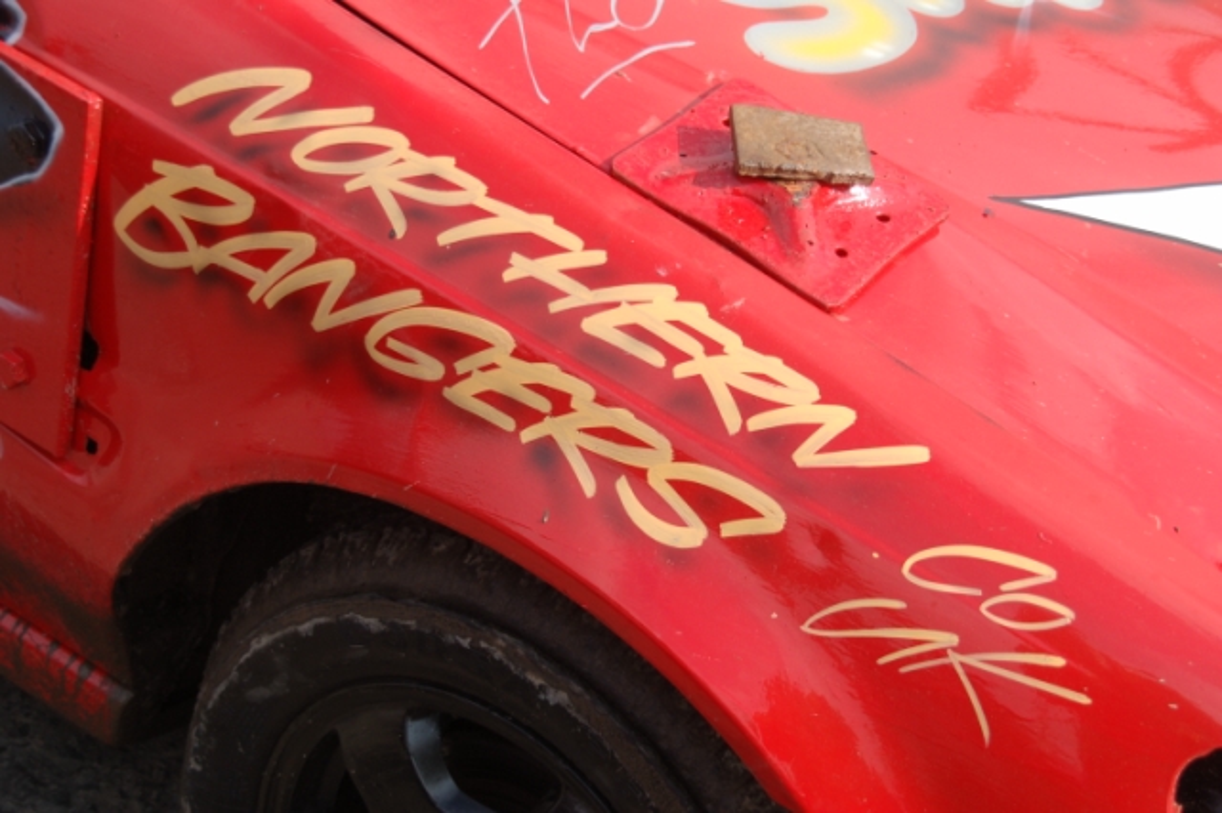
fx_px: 2036
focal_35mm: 60
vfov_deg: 22.6
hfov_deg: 33.4
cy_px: 406
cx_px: 611
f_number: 4.8
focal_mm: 40
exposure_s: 1/640
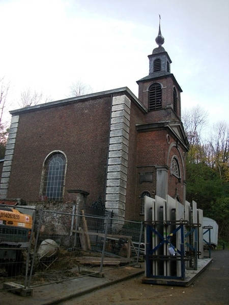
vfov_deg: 56.8
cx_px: 114
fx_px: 282
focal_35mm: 32
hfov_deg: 44.2
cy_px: 152
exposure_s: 1/400
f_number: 2.9
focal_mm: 5.7
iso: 80
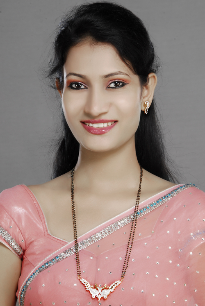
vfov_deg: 17.0
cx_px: 102
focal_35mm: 120
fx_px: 1022
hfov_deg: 11.5
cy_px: 153
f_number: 13
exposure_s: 1/100
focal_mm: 80
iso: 200
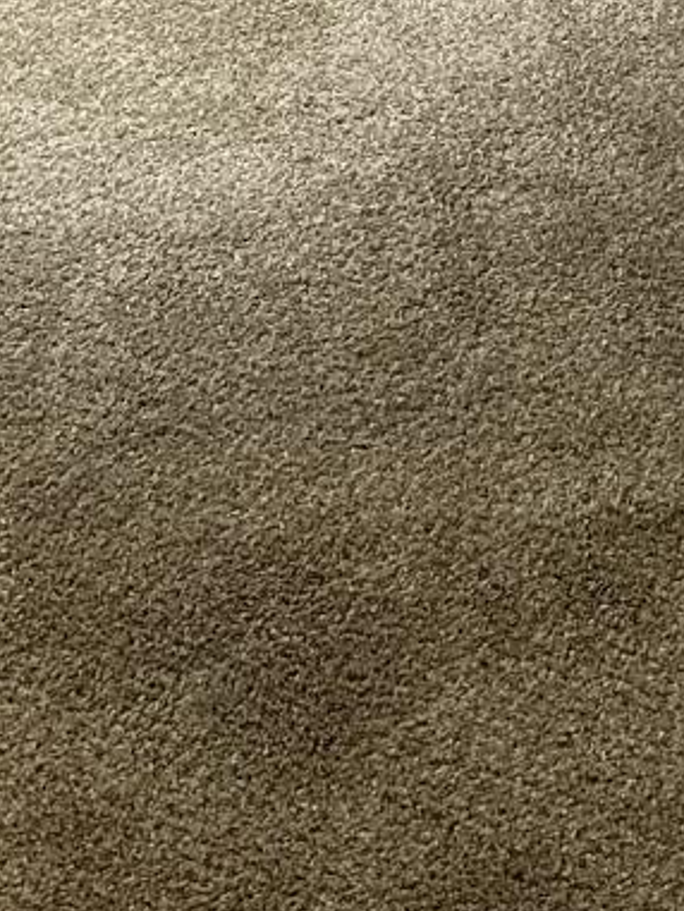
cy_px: -605
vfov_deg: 14.2
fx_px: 3318
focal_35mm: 126
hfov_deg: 11.5
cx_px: 892
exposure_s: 1/60
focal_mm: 6.86
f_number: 1.78
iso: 320
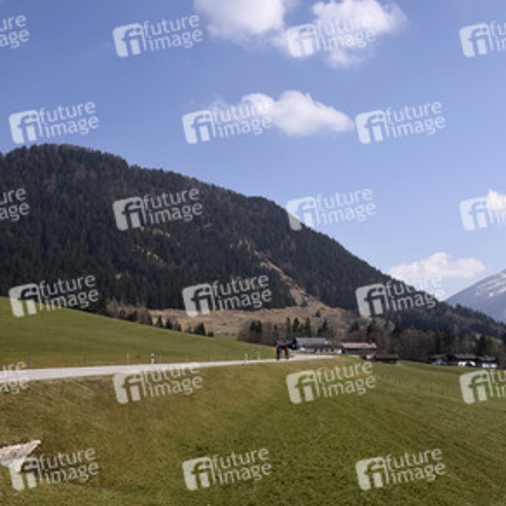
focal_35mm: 42
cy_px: 253
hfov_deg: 39.3
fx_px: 695
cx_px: 354
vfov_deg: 40.0
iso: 125
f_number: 11
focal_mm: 32
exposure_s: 1/160
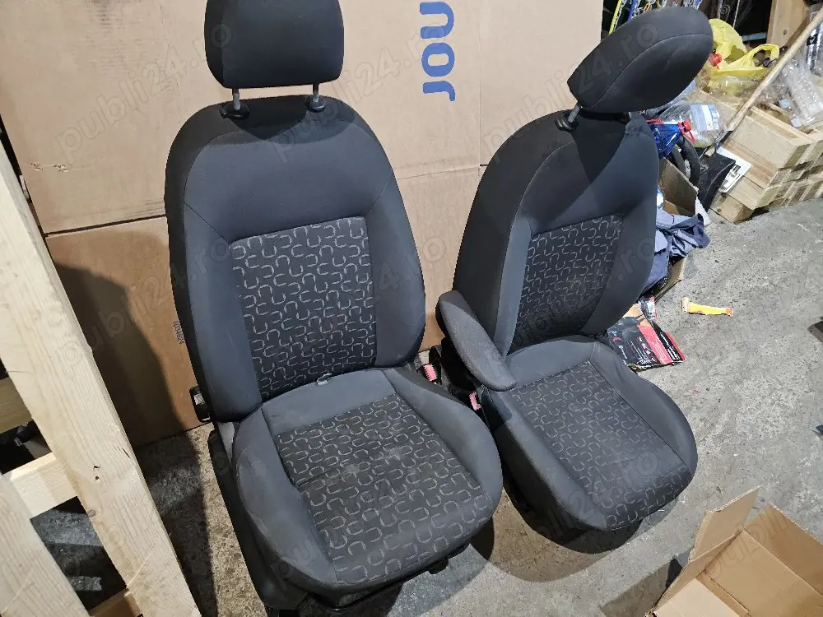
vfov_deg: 58.9
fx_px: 547
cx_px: 412
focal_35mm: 23
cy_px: 308
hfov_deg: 73.9
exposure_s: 1/25.1
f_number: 1.7
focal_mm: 6.3
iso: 1250
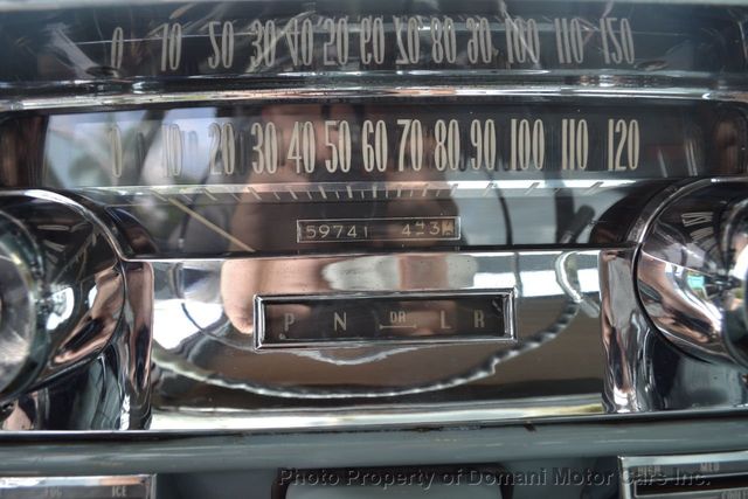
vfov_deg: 48.0
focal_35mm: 27
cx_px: 374
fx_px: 561
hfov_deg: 67.4
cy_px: 250
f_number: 5.6
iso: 140
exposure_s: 1/60
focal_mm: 18
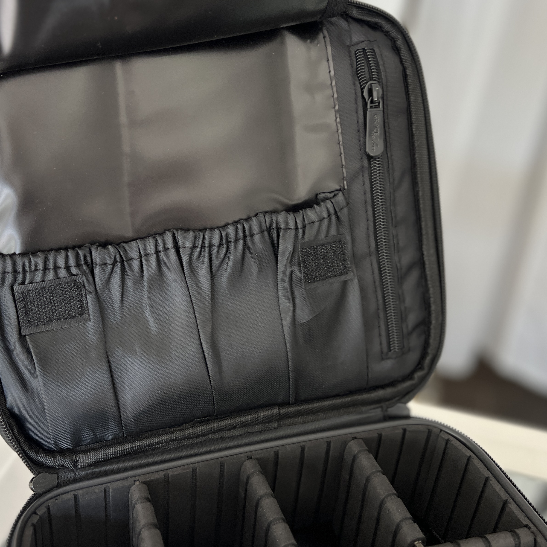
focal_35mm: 39
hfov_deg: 42.5
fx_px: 697
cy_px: 233
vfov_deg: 42.7
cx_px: 206
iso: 100
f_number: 1.5
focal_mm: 5.7
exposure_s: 1/100
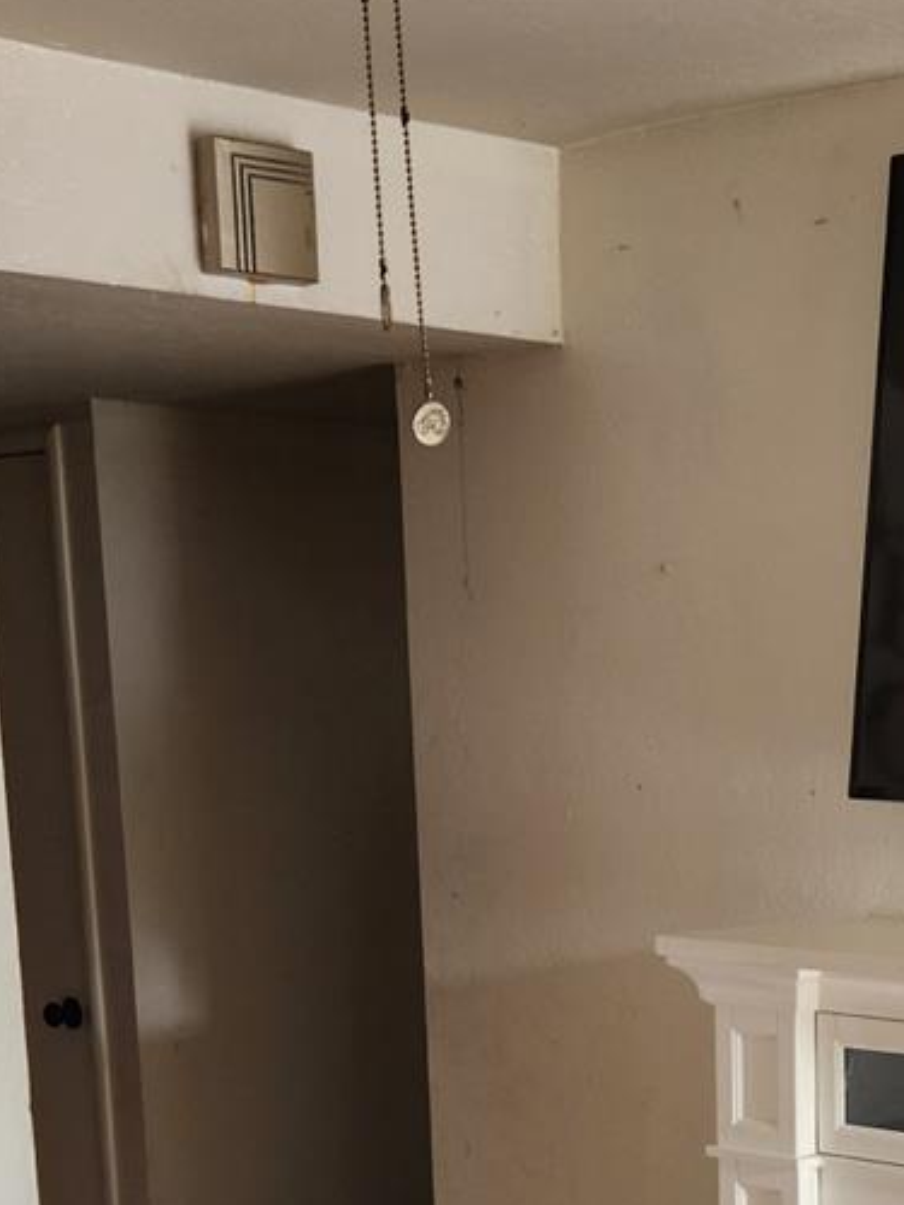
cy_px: 1174
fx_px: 2403
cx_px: 956
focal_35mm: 69
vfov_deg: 26.8
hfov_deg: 20.5
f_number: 1.8
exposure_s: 1/120
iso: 80
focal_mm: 5.4
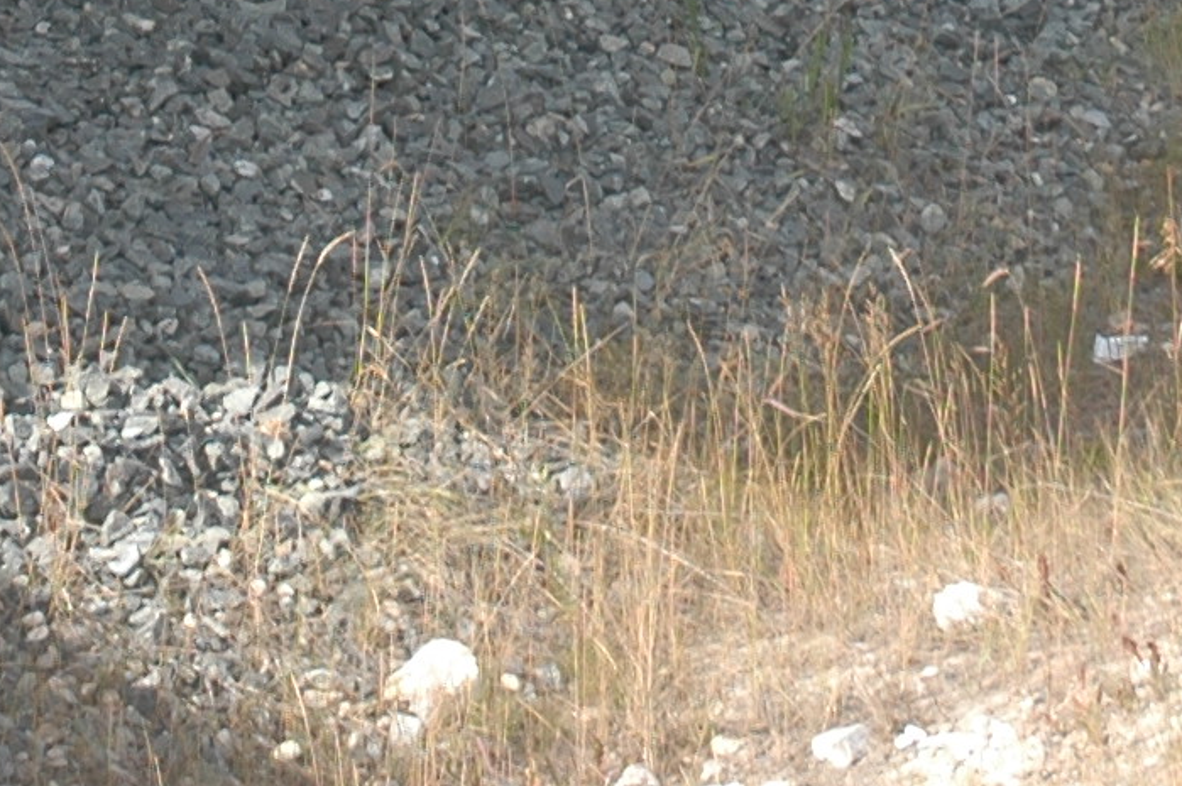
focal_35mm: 200
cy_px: -837
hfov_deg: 10.3
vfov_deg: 6.6
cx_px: 479
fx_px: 6567
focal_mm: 31
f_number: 4
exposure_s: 1/500
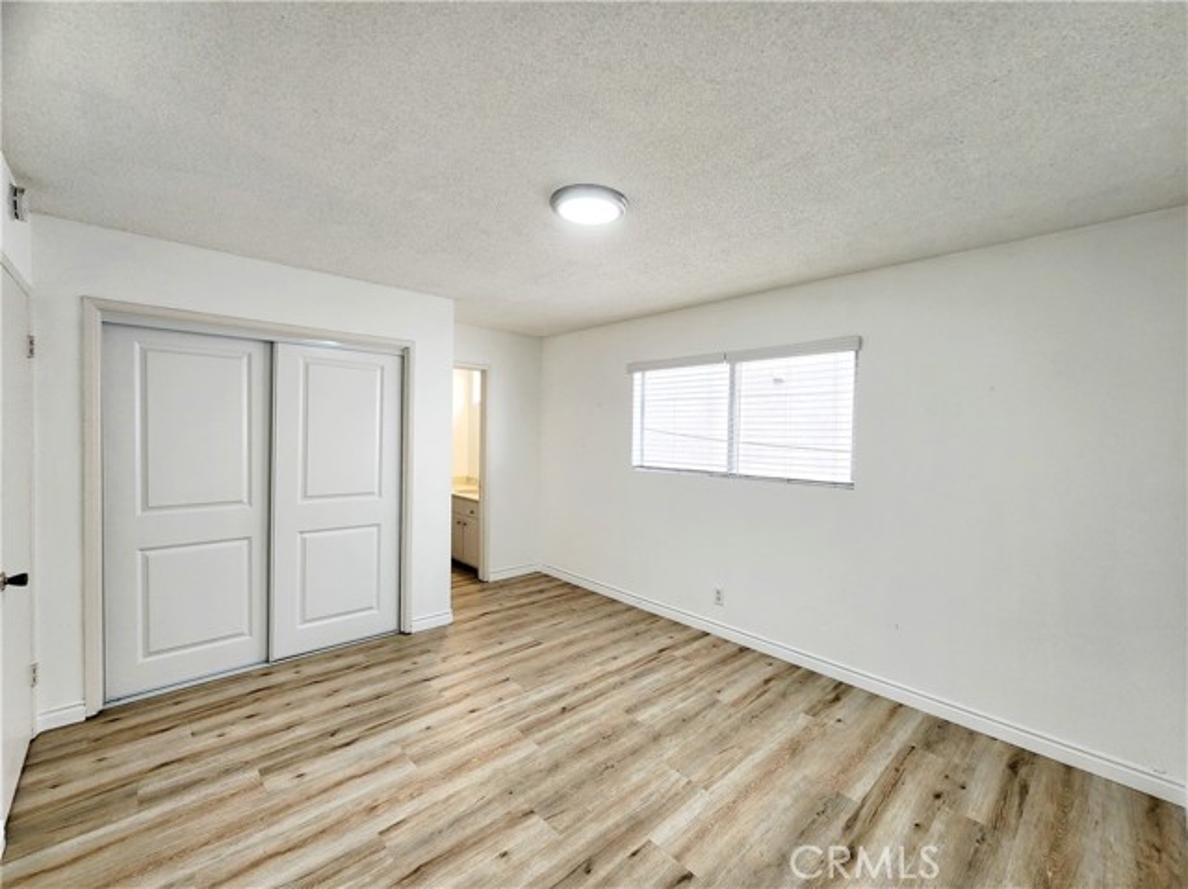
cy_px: 444
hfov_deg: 106.2
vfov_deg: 89.8
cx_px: 594
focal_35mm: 13
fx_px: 446
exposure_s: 1/60.2
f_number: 2.2
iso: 80
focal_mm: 2.2
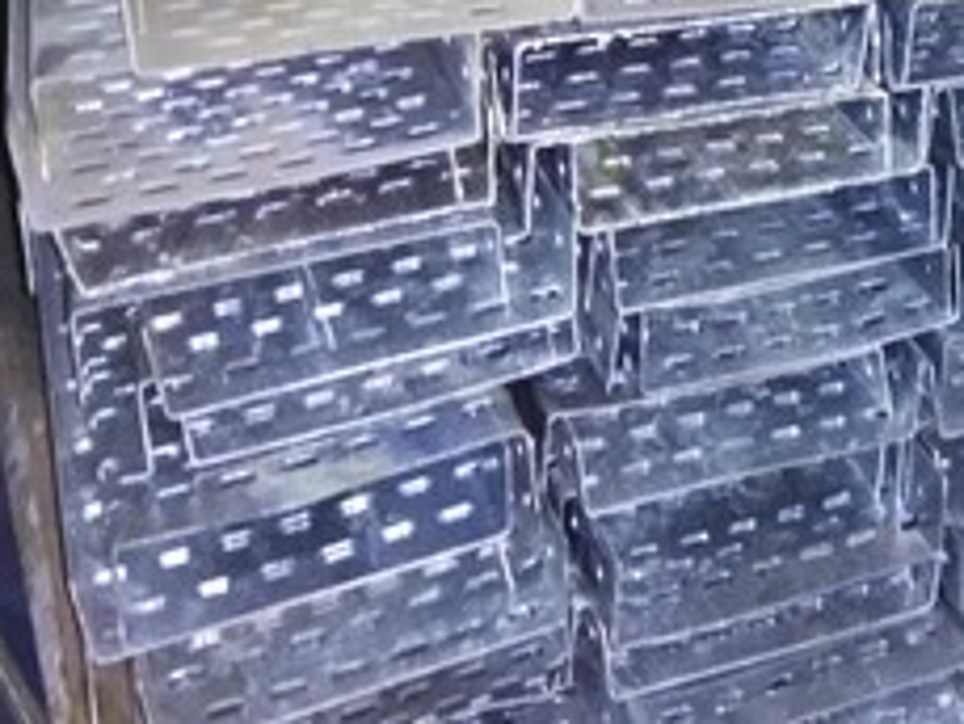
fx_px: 1532
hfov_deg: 31.0
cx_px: 1065
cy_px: -97
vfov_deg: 24.6
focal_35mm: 55
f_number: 2
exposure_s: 1/14
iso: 1250
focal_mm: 3.57
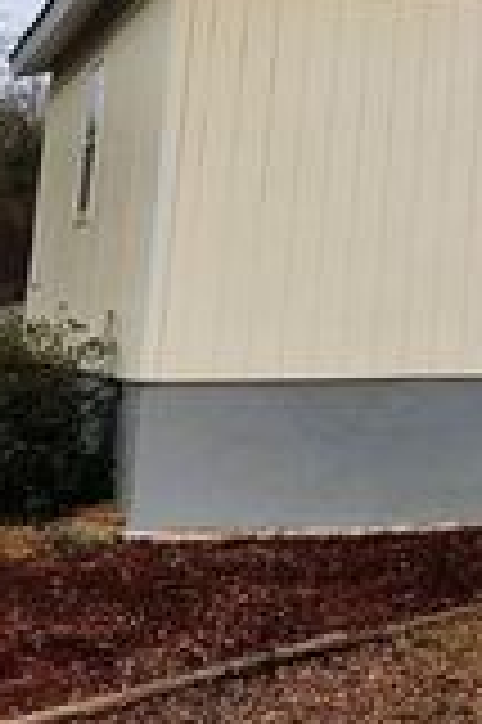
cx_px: 941
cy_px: 38
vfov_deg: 23.4
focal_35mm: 84
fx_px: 1691
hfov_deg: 13.9
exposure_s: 1/508
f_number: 1.8
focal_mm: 5.4
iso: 40
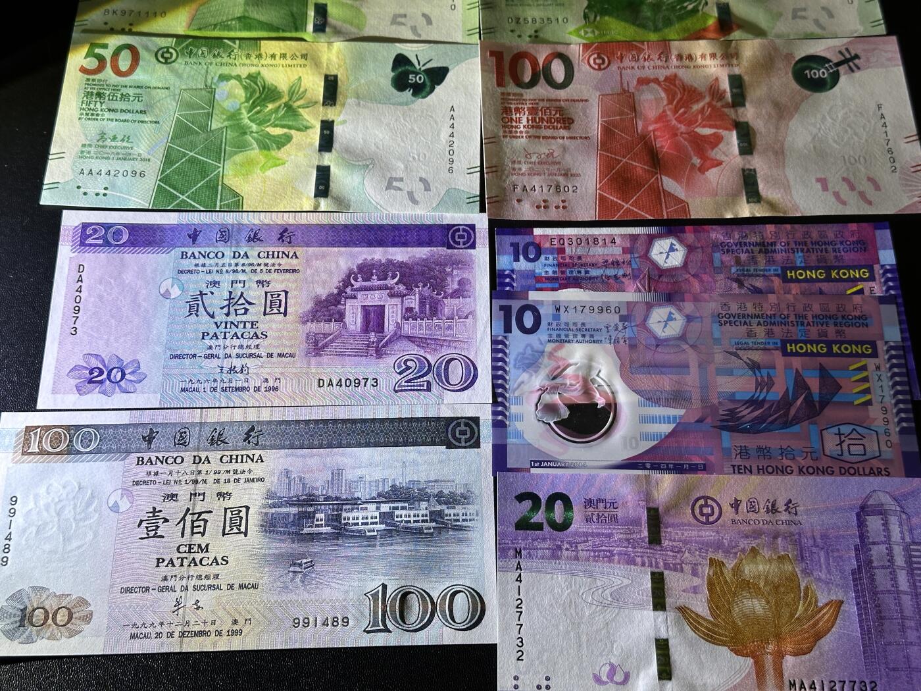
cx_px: 460
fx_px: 1277
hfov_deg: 39.7
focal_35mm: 48
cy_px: 346
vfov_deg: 30.3
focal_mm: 6.86
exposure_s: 1/100
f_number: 1.78
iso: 100
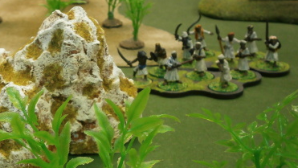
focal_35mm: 74
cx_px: 92
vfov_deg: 16.2
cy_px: 139
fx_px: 585
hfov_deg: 28.3
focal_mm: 8.3
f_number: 3.4
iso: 200
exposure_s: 1/30
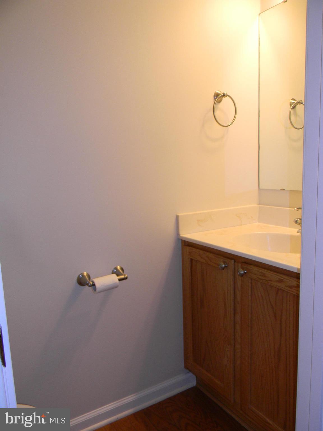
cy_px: 216
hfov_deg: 49.7
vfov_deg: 63.4
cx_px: 162
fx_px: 348
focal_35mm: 28
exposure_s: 1/30
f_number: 3.5
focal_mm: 5
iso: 119
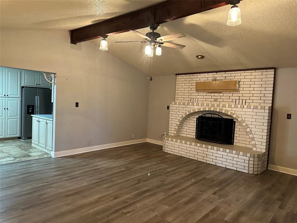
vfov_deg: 56.8
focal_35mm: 24
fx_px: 206
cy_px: 112
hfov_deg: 71.6
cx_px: 148
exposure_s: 1/60
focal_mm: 6.86
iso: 800
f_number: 1.78
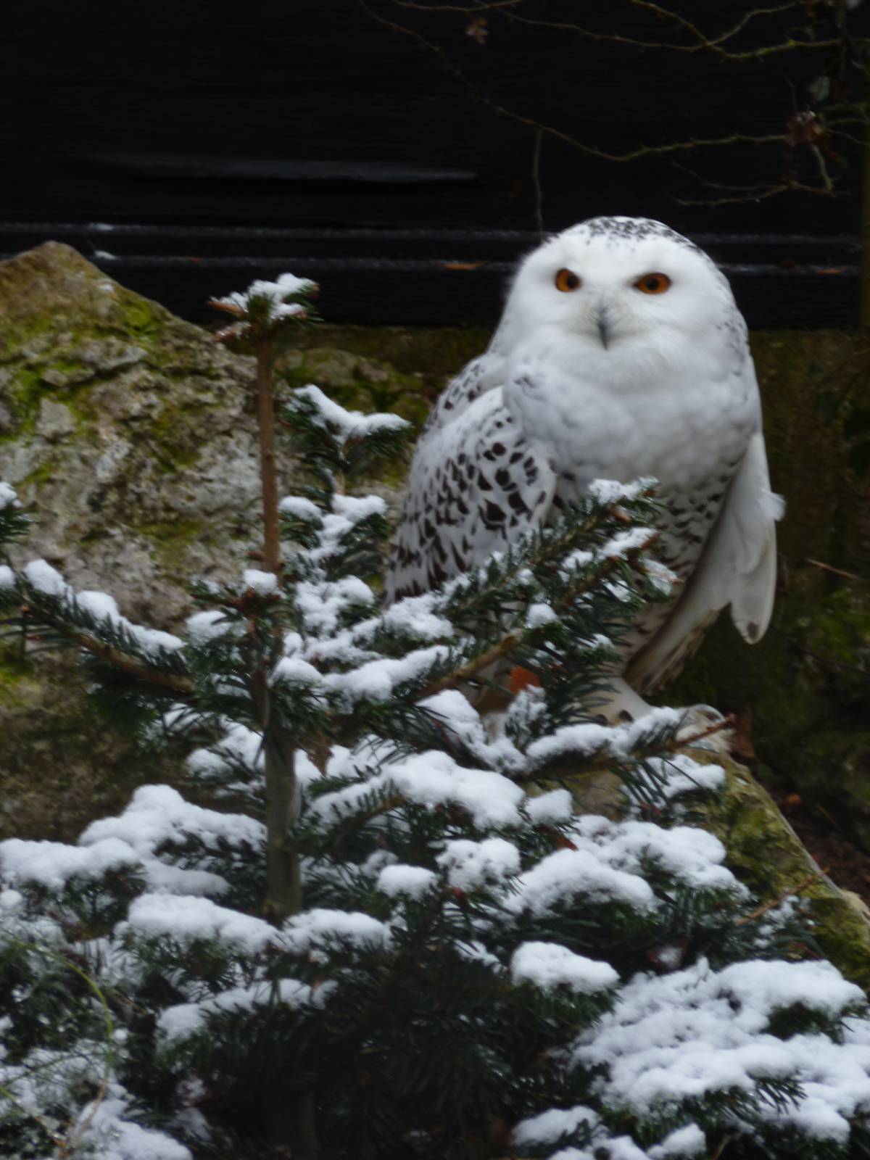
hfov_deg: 6.6
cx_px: 435
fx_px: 7506
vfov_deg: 8.8
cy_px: 580
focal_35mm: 224
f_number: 5.9
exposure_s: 1/8
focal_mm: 40
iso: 80
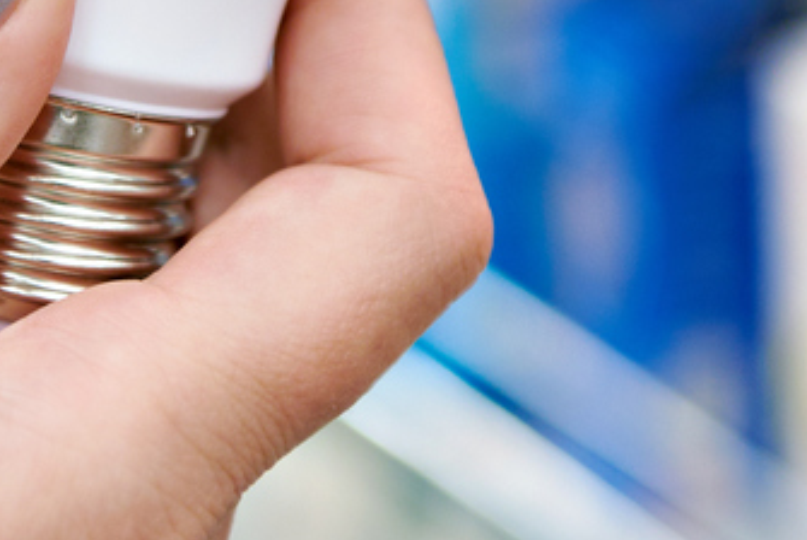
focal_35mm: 262
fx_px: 5878
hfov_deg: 7.8
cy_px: -13
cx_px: 183
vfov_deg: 5.2
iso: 320
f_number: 3.5
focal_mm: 70
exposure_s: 1/125
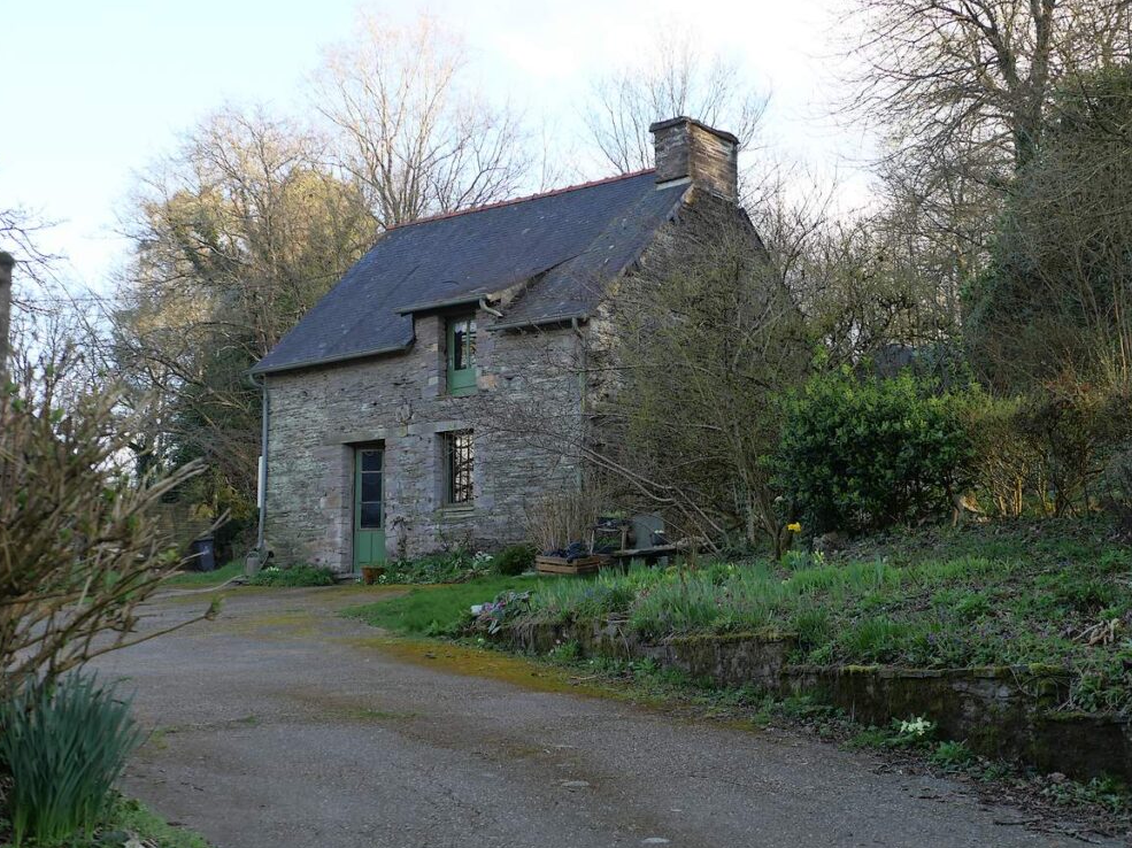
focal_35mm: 52
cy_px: 437
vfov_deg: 28.0
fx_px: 1700
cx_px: 580
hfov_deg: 36.8
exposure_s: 1/400
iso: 200
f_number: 2.5
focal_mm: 25
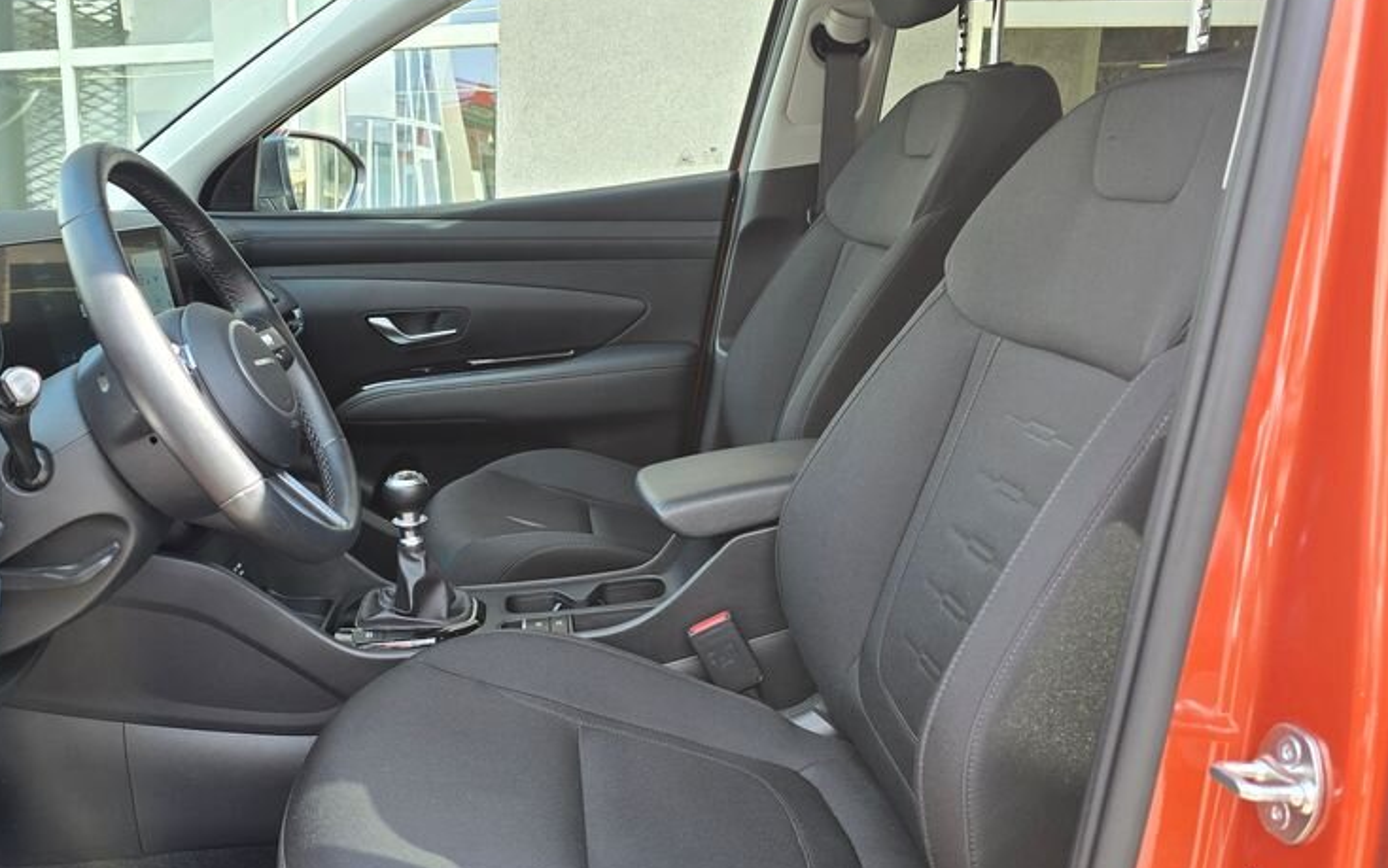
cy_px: 486
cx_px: 441
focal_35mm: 34
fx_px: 1286
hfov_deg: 55.3
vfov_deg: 37.2
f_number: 1.7
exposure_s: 1/180
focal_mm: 6.3
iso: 40
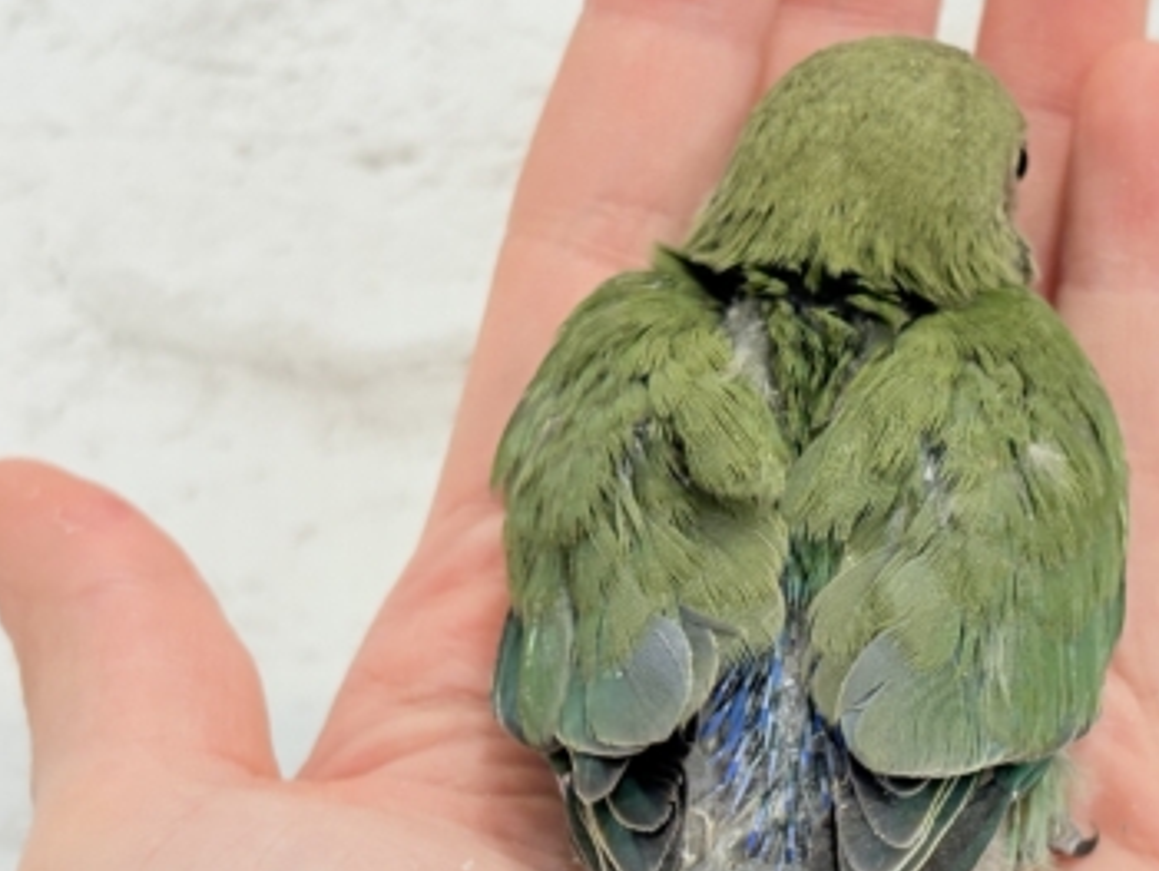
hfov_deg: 20.4
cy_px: 652
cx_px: 921
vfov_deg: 15.5
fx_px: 3183
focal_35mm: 95
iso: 100
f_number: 1.6
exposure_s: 1/100
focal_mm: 5.96
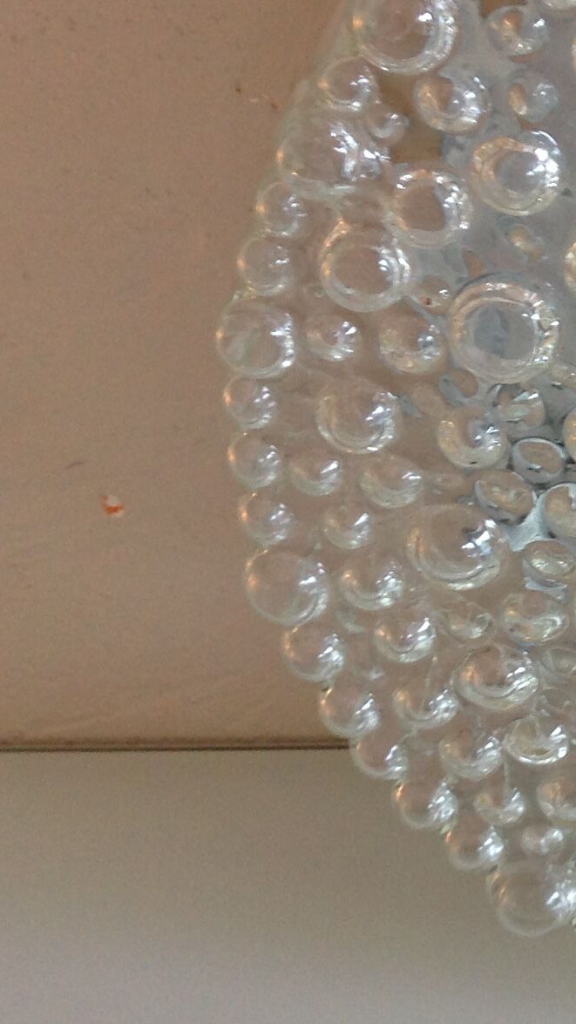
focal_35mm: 84
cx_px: 1024
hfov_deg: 13.1
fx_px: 2281
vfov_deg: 25.2
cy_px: 349
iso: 64
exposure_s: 1/15
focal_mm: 4.28
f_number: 2.4
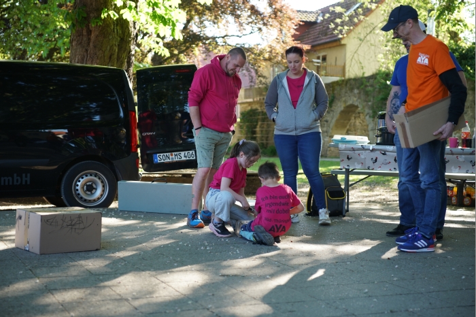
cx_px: 238
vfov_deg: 24.6
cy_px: 158
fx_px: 727
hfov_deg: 36.3
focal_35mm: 55
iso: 400
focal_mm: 55
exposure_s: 1/400
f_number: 2.8
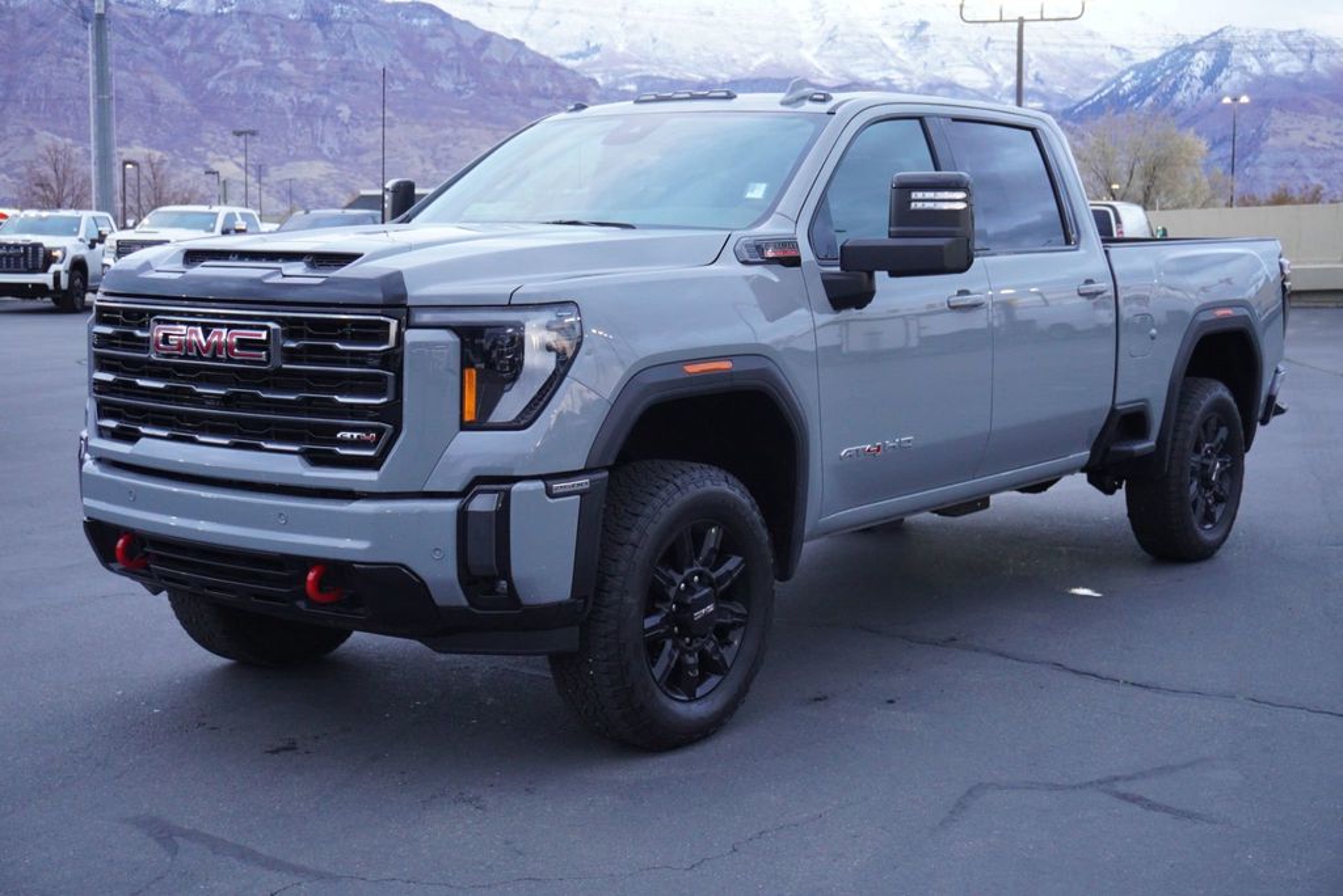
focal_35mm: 50
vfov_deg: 27.3
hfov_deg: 39.9
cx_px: 672
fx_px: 1848
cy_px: 448
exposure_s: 1/160
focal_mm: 33
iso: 2000
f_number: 5
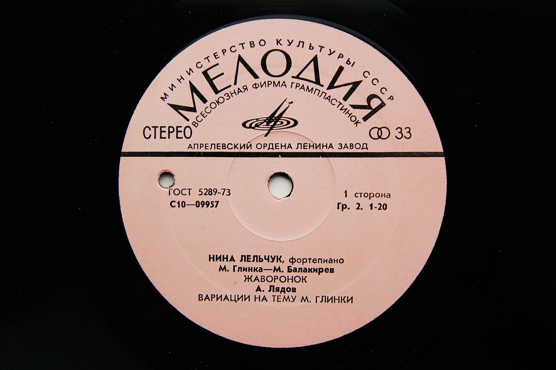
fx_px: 810
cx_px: 278
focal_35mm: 52
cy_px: 185
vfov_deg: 25.7
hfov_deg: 37.9
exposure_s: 1/80
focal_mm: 35
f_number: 4.5
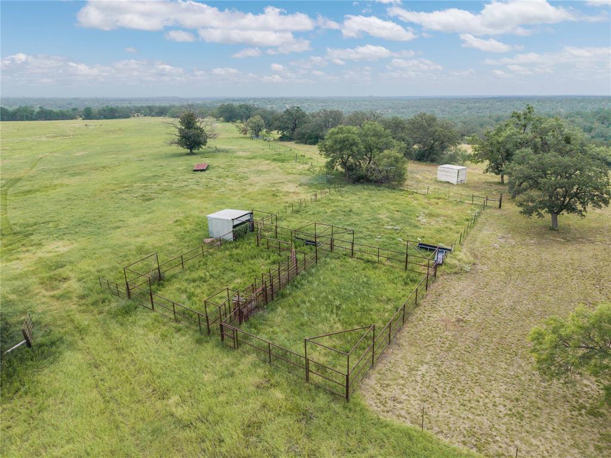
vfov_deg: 56.8
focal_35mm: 24
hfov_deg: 71.6
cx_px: 306
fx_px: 424
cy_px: 229
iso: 210
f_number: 1.8
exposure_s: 1/5000
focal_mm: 8.67
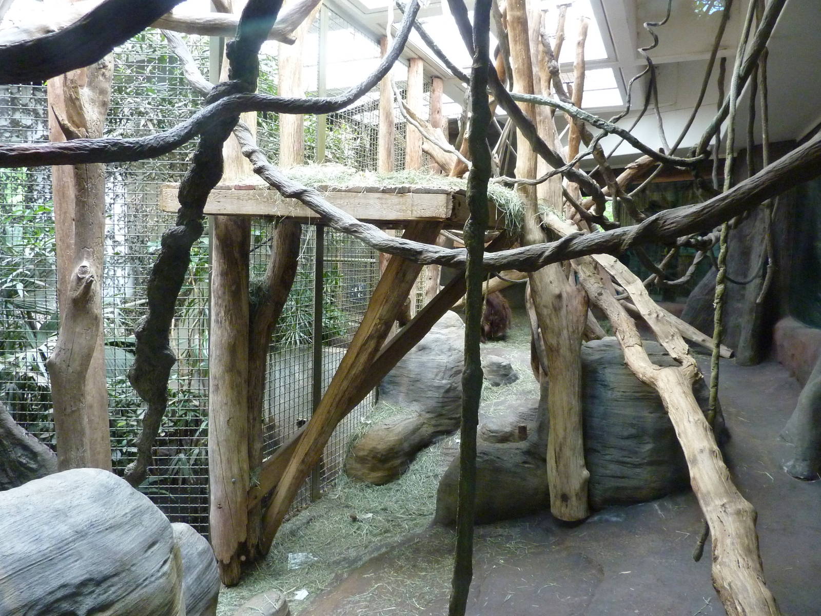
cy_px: 308
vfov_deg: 54.9
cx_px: 410
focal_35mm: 25
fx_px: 593
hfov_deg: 69.4
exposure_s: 1/30
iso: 400
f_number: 3.3
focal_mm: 4.1
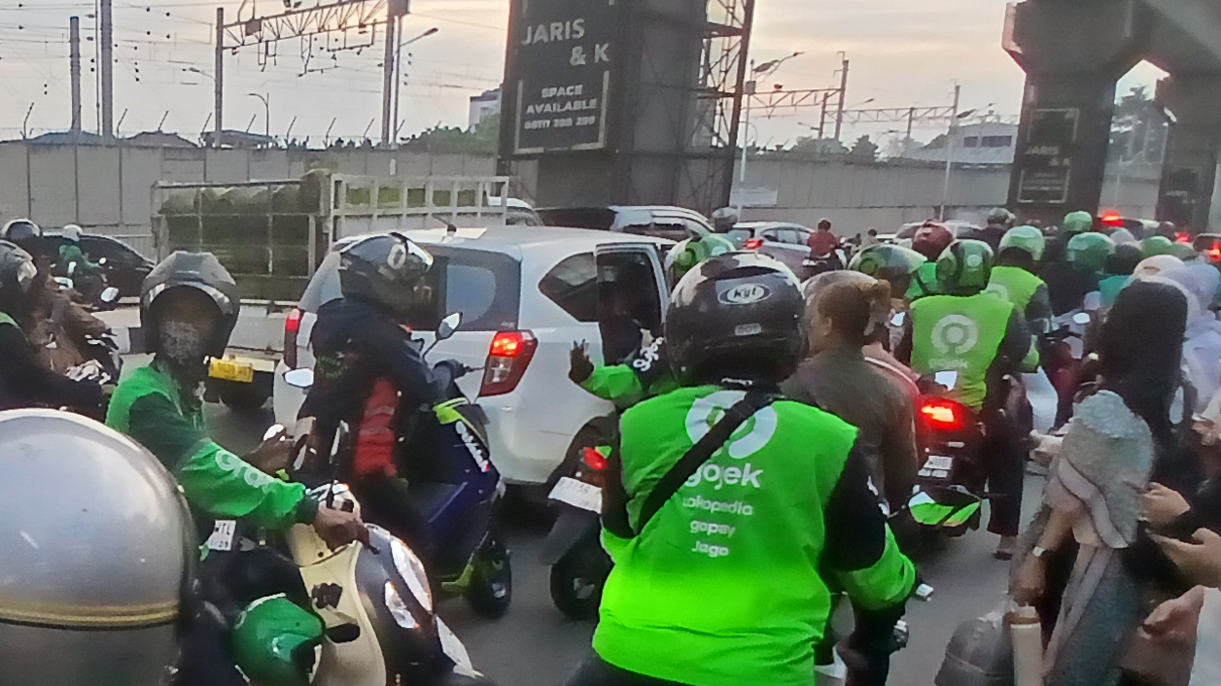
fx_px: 1230
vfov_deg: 30.1
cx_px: 54
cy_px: 596
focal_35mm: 38
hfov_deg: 46.0
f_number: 2.2
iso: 80
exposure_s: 1/120
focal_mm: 1.4
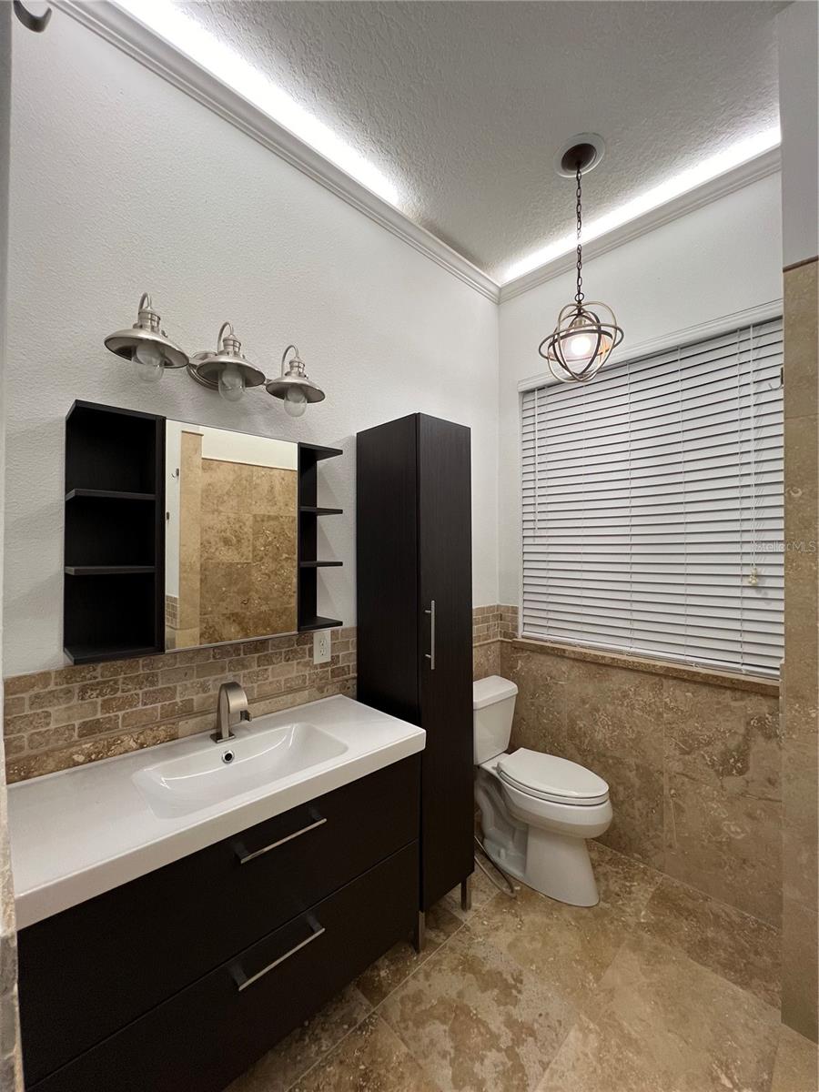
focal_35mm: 13
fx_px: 410
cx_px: 410
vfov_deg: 106.2
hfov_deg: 89.9
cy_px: 546
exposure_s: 1/120
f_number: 1.8
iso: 200
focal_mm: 1.57
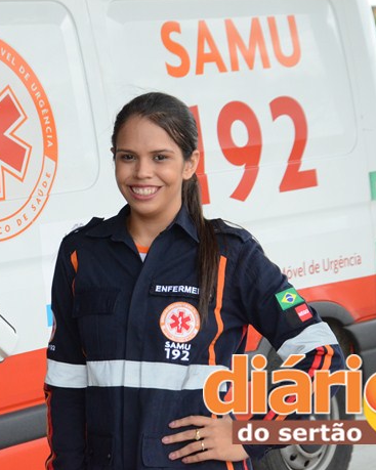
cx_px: 97
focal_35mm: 133
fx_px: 1851
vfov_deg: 14.5
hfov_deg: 11.6
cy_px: 234
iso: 2000
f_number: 8
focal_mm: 62
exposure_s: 1/1000
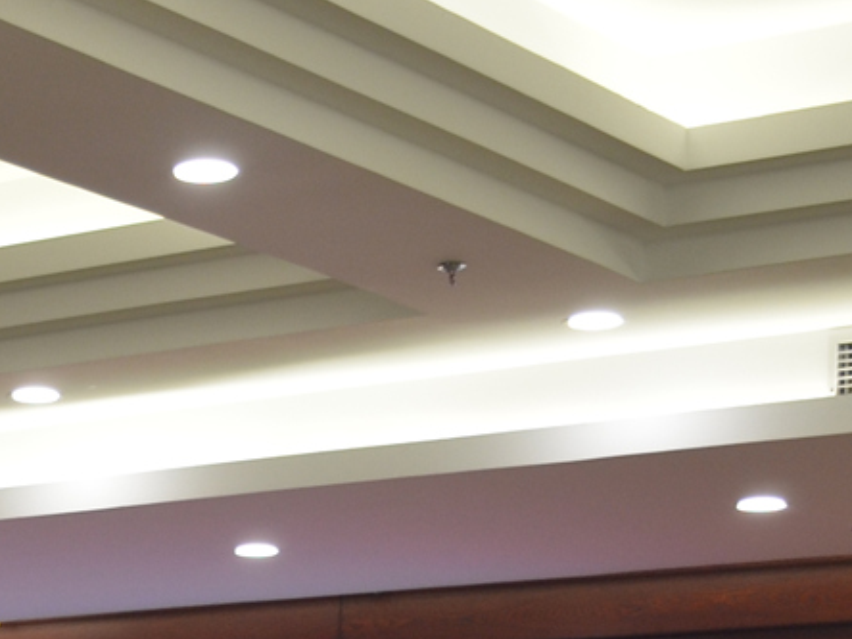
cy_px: 1137
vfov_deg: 10.7
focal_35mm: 130
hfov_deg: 14.4
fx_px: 3200
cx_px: -317
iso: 400
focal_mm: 20
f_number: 4
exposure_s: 1/60
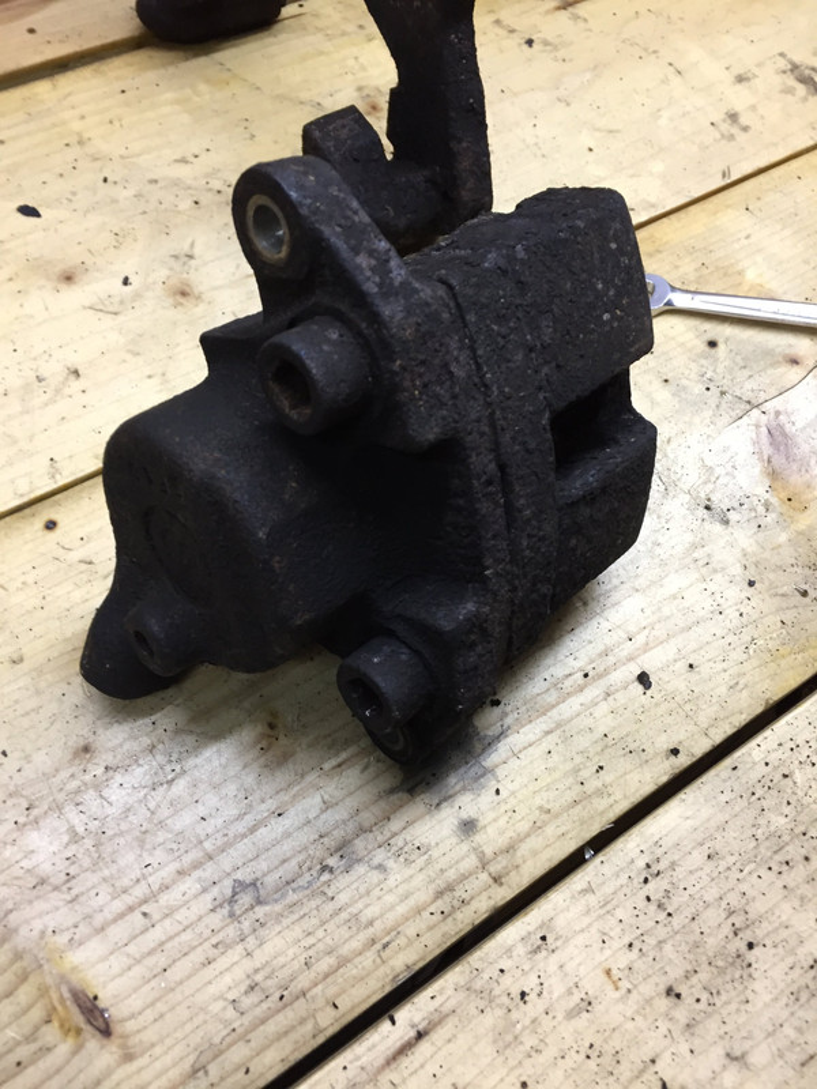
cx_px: 408
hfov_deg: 48.2
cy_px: 544
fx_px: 913
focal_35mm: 29
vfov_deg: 61.7
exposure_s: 1/33
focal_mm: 4.15
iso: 125
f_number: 2.2
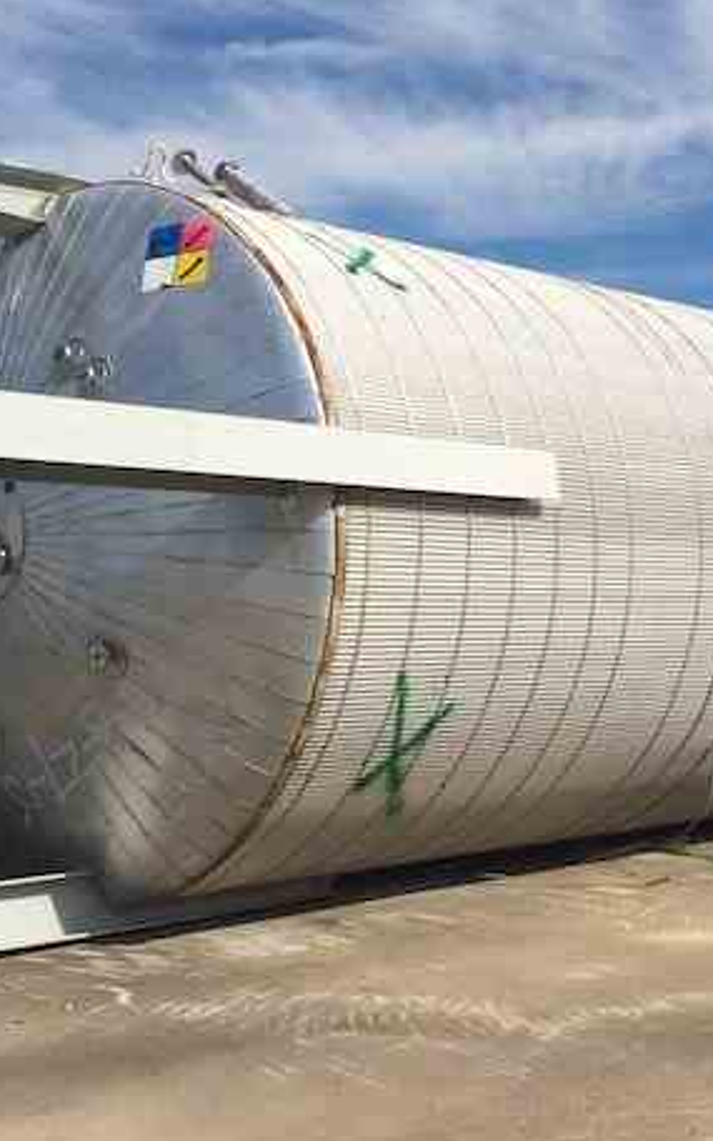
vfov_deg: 36.9
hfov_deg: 23.5
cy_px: 520
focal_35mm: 55
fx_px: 1710
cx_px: 325
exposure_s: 1/3731
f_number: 2.2
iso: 32
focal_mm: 4.15
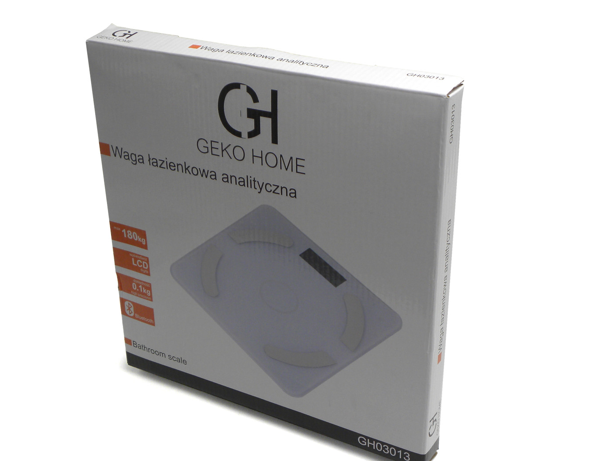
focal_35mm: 51
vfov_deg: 28.5
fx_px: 905
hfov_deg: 37.5
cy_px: 266
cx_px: 306
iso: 64
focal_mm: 6.6
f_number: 3.2
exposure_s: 1/92.2
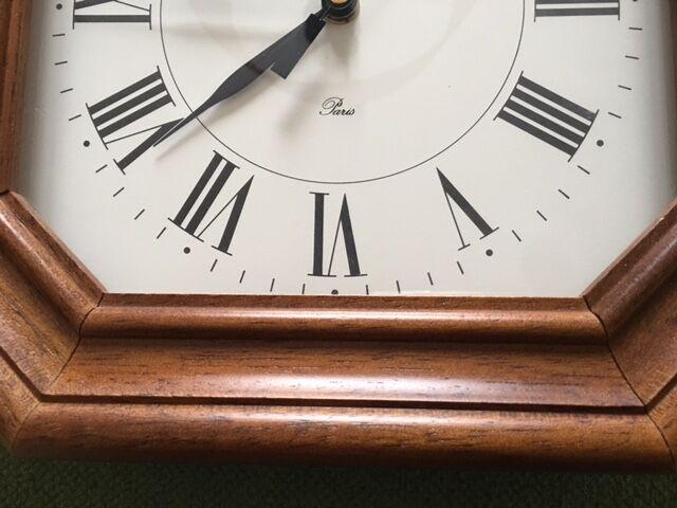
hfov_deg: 61.7
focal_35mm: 29
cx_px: 338
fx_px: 567
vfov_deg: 48.2
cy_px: 254
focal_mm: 4.15
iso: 100
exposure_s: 1/8
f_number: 2.2
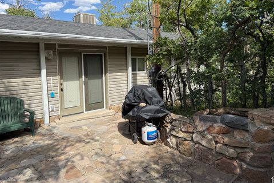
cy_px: 78
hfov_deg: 69.4
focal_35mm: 26
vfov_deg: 49.4
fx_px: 198
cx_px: 139
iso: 80
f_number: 1.78
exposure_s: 1/2801
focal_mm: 6.76
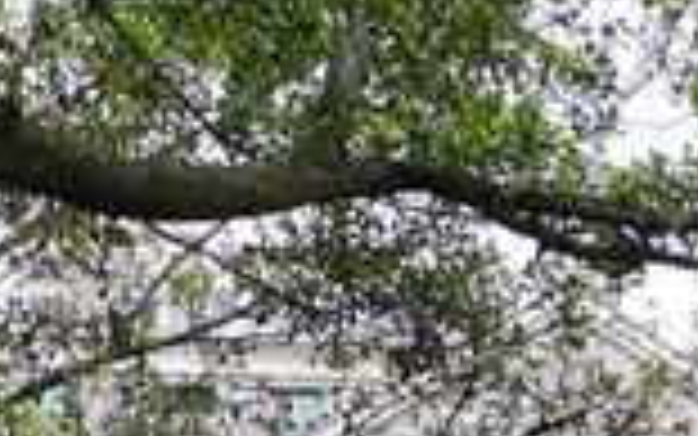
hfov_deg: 13.8
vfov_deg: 7.7
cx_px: 761
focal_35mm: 148
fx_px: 2816
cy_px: 1335
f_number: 1.8
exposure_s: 1/708
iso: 50
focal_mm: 3.95
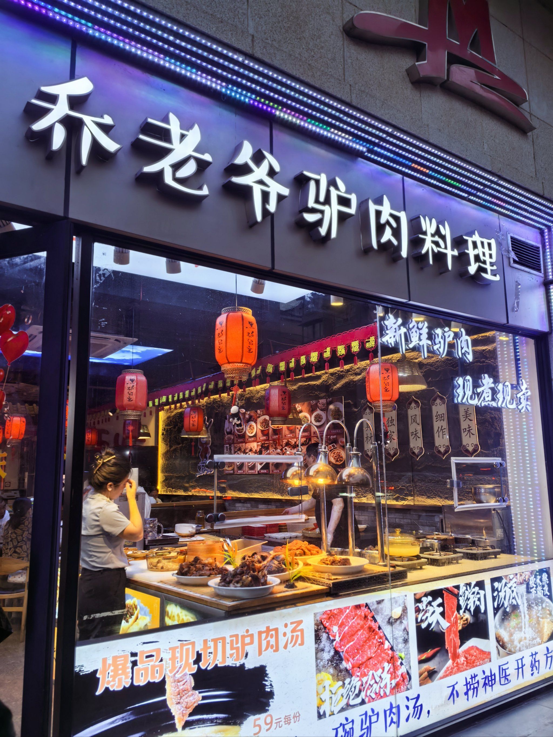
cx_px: 276
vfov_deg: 65.3
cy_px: 368
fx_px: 575
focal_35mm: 27
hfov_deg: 51.4
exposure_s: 1/100
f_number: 2
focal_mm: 5.75
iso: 50
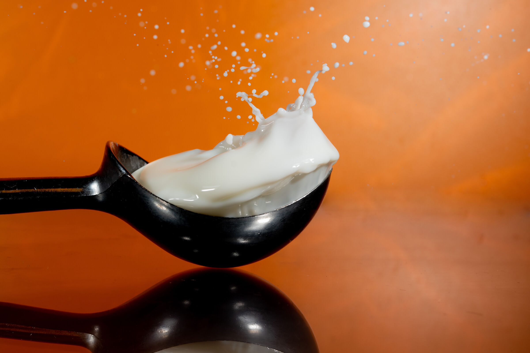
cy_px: 176
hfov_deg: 19.5
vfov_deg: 13.0
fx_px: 1546
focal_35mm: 105
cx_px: 265
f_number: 16
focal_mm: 105
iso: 100
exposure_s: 1/250
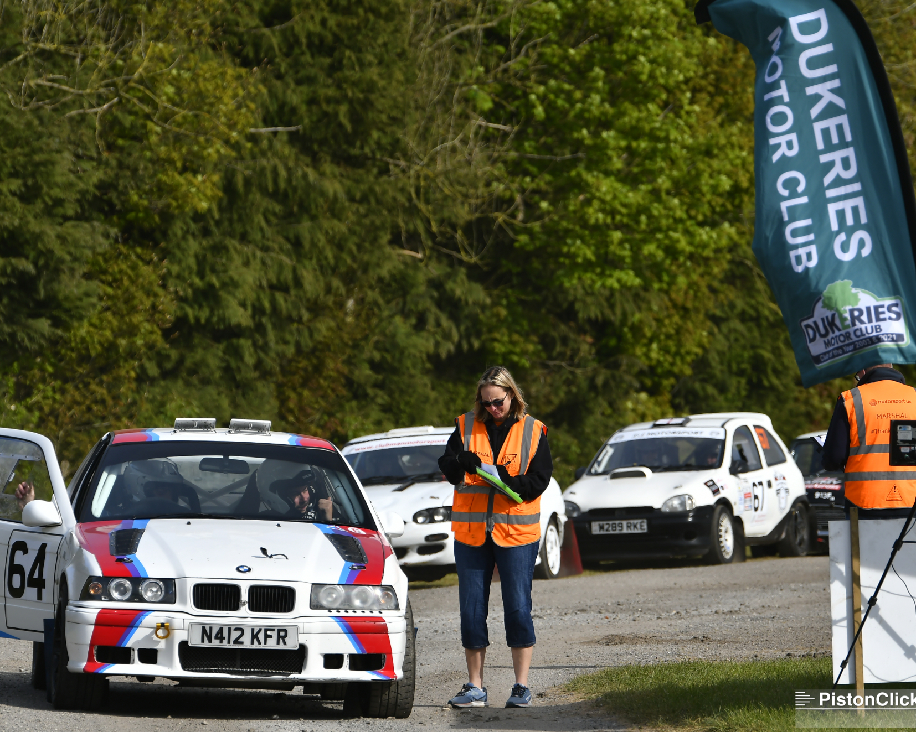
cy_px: 366
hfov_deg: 6.7
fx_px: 7834
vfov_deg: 5.4
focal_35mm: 289
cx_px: 452
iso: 100
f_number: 4.5
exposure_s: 1/400
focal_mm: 170
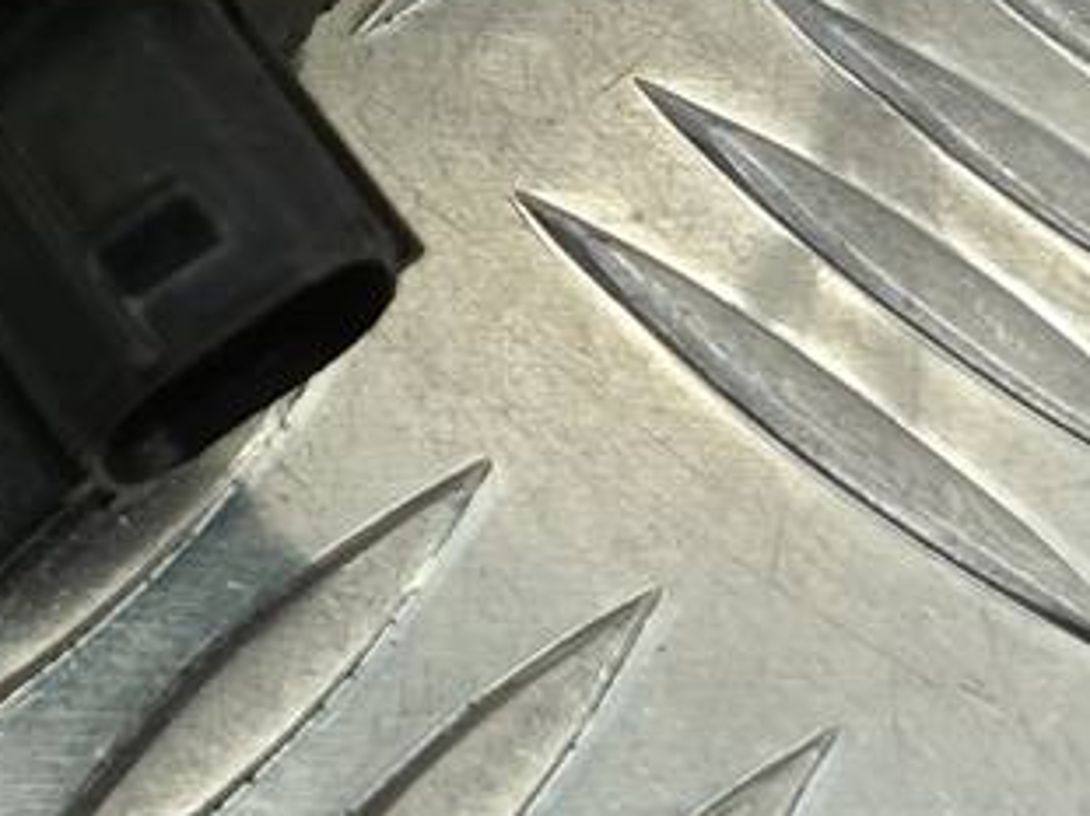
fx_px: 2801
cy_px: -161
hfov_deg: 20.8
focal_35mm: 89
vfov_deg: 15.9
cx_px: -165
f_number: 1.6
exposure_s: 1/100
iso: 130
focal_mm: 4.11
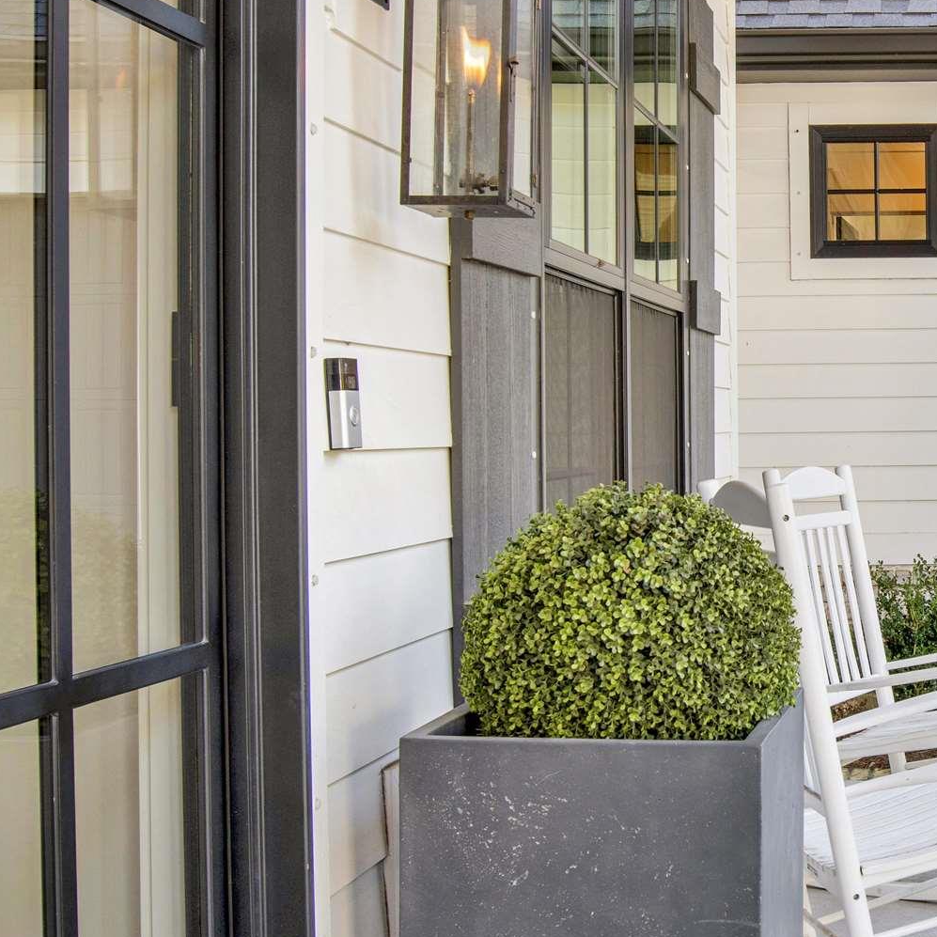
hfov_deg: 28.3
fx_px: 1684
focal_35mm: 55
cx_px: 1033
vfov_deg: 31.1
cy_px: 423
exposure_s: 1/13
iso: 200
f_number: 11
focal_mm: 21
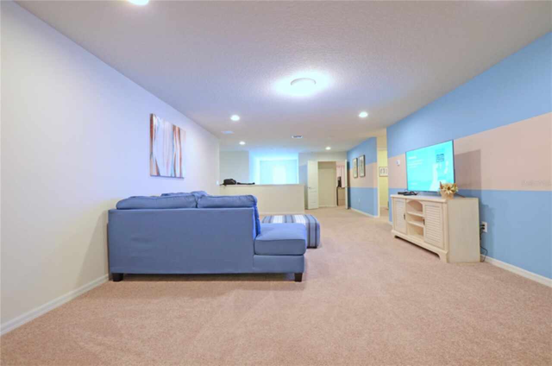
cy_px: 183
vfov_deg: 77.1
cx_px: 276
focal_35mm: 15
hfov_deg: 100.5
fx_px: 230
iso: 100
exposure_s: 1/2
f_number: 4.5
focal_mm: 10
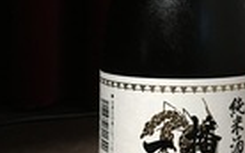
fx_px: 534
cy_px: 18
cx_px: 190
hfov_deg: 25.5
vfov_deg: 16.1
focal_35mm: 80
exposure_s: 1/15
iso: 200
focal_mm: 4.15
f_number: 2.2
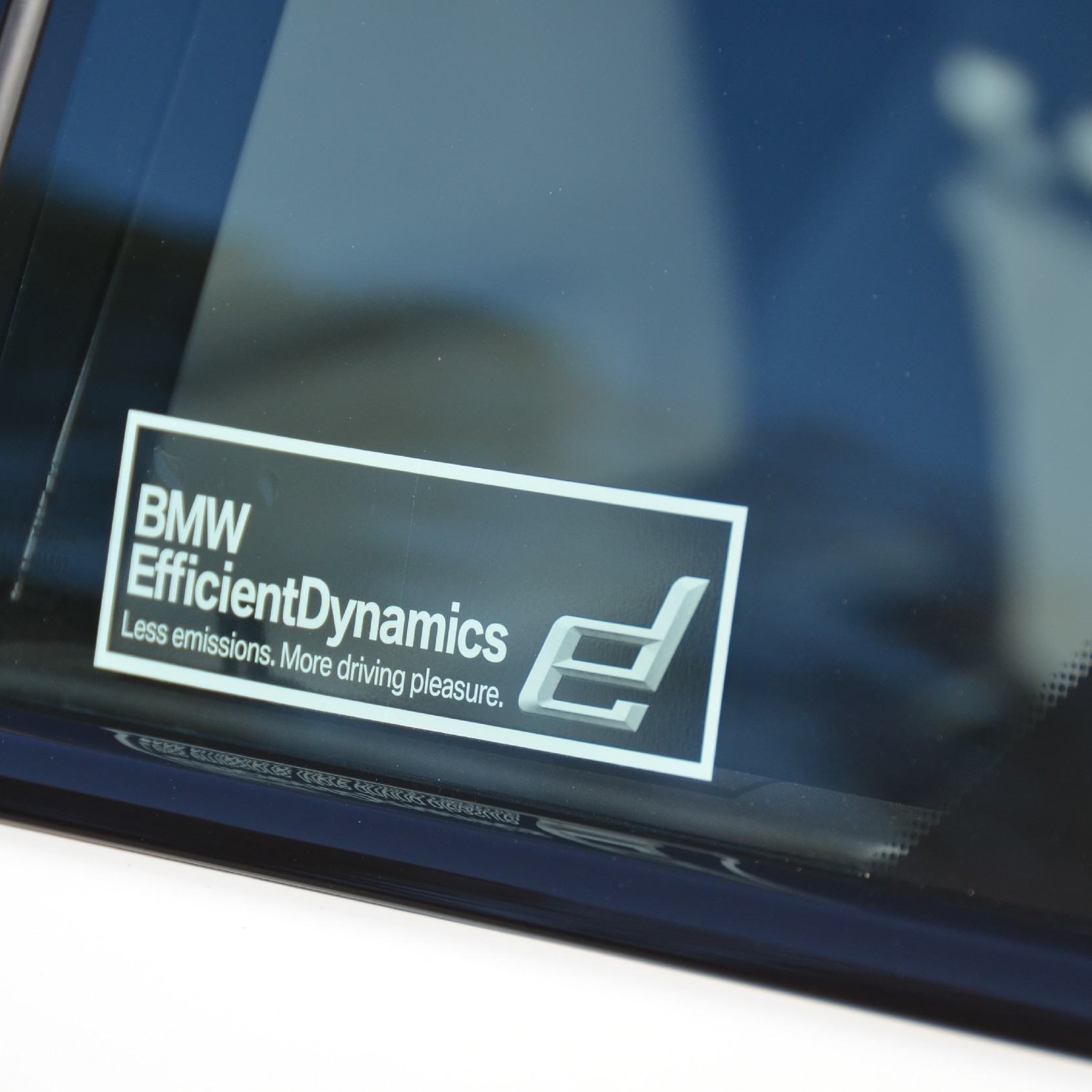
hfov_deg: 4.6
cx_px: 538
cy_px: 546
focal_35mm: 385
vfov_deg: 4.6
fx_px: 13741
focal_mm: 200
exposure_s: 1/1600
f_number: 6.3
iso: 400
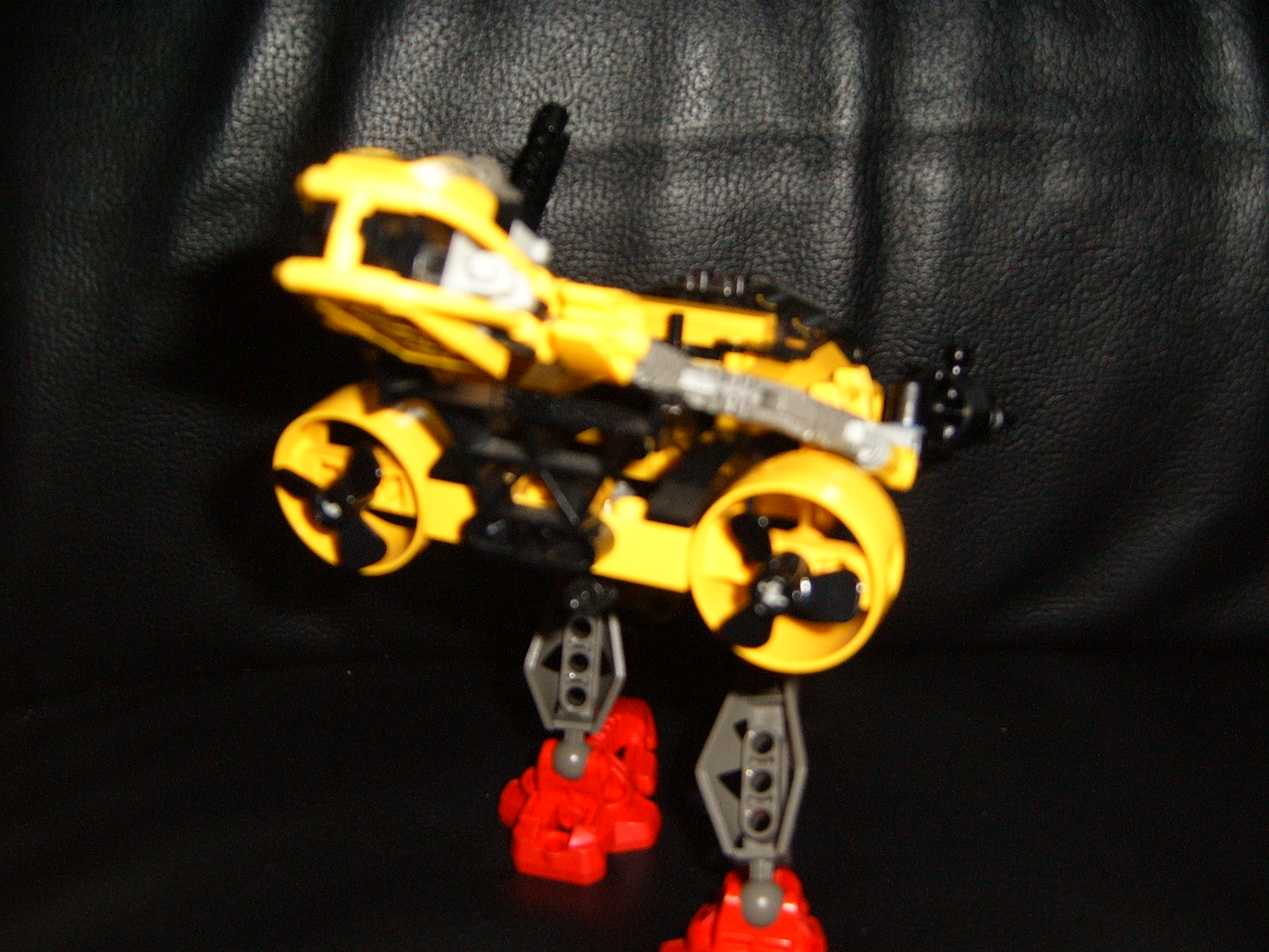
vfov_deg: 38.7
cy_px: 476
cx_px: 634
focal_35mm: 37
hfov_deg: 50.1
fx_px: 1356
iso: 141
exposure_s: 1/30
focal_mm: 6.2
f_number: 2.9
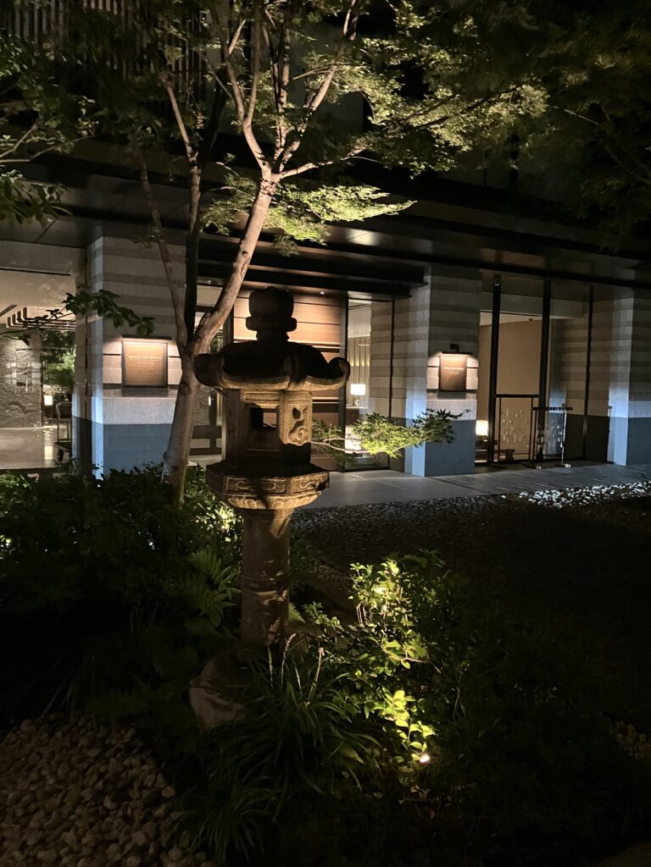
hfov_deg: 49.7
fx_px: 702
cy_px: 434
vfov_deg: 63.4
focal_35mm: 28
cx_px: 326
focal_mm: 3.99
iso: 1600
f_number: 1.8
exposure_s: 1/15
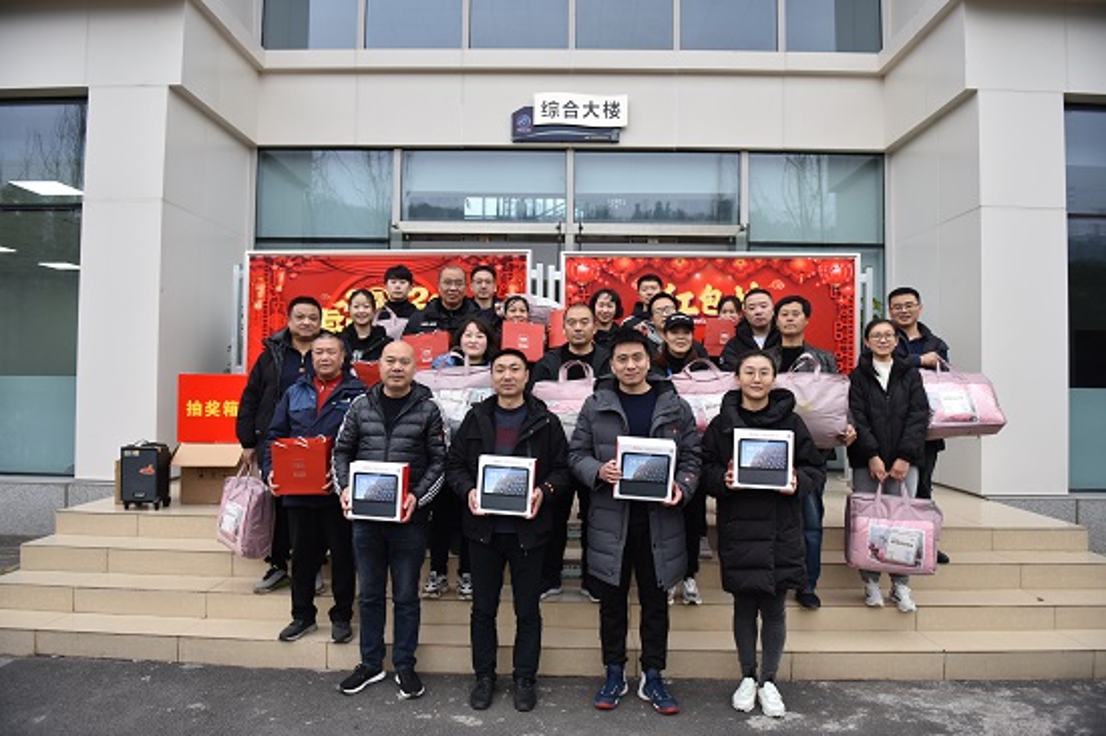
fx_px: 737
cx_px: 553
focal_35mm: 24
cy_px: 368
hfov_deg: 73.8
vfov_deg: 53.1
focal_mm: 24
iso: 400
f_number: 3.2
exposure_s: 1/250
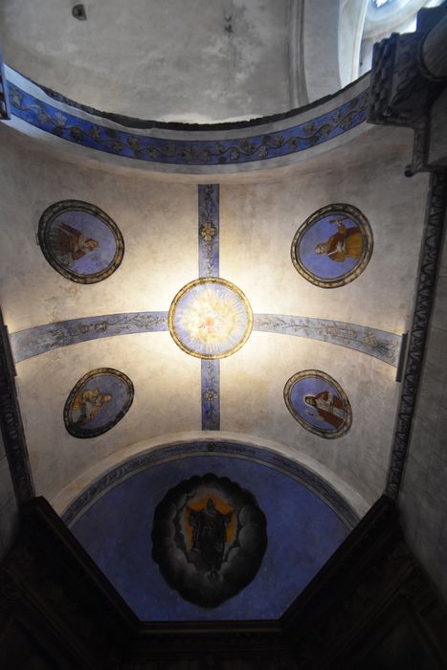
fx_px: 279
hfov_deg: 77.4
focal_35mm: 15
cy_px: 335
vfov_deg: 100.4
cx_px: 224
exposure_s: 1/60
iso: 2500
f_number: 3.5
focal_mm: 10
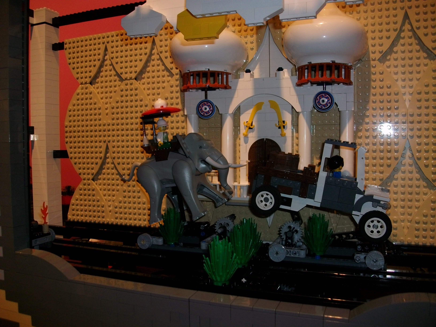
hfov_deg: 56.8
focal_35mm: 32
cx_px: 218
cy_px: 164
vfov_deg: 44.2
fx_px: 403
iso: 125
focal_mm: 5.7
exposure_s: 1/40
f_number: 2.9
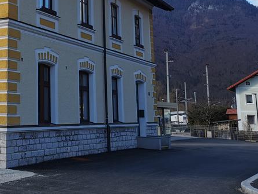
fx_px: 432
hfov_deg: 30.7
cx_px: -4
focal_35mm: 58
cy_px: 33
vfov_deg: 24.7
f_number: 1.8
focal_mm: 5.58
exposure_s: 1/1972
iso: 50
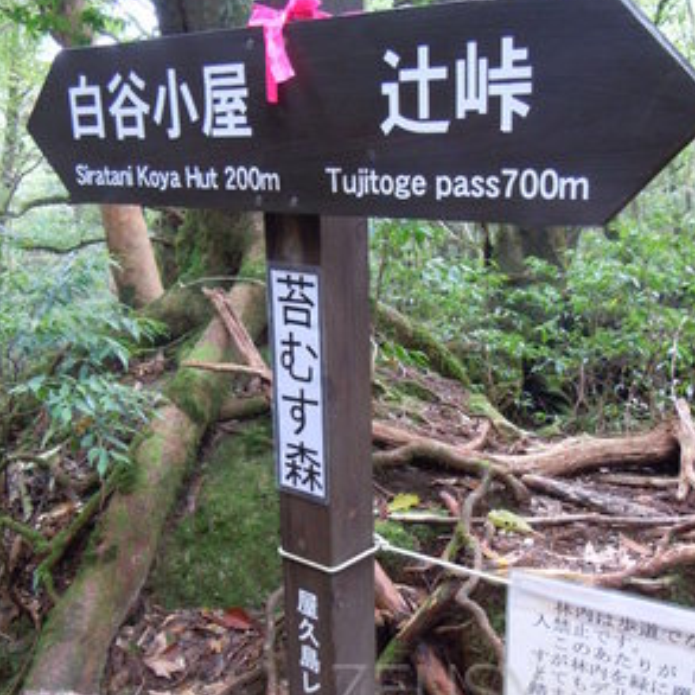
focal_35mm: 39
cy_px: 396
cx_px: 340
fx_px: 886
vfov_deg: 42.7
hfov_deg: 42.8
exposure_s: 1/6
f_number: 3.5
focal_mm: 5.4
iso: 400
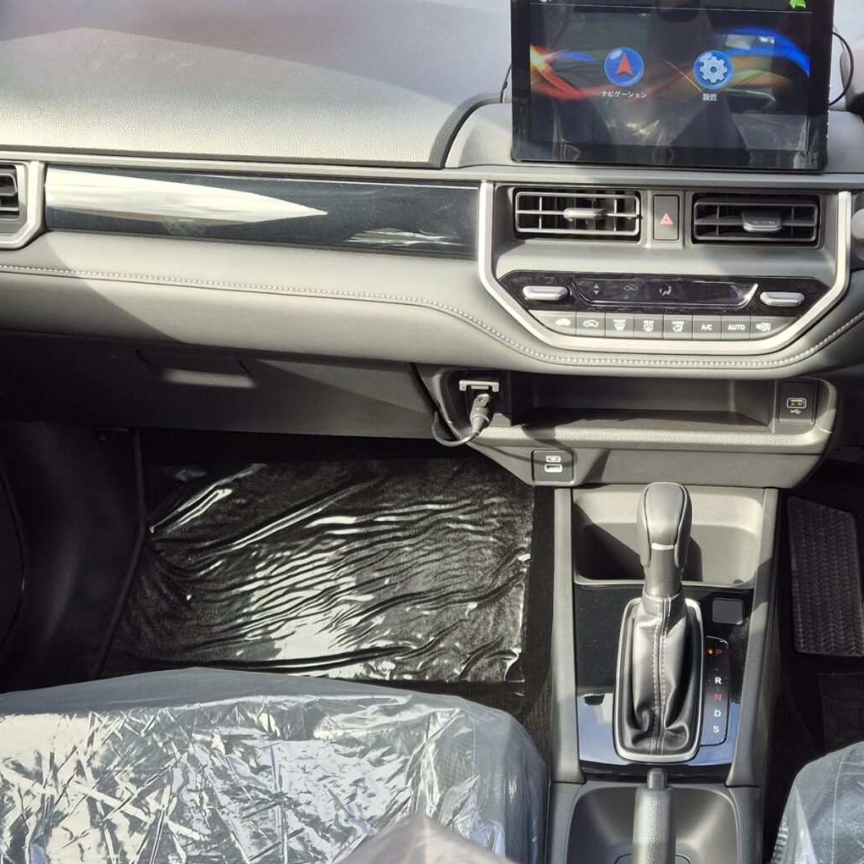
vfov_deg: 33.2
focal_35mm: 51
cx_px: 715
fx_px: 1440
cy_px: 318
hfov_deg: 32.3
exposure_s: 1/180
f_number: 1.8
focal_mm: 5.4
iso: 40
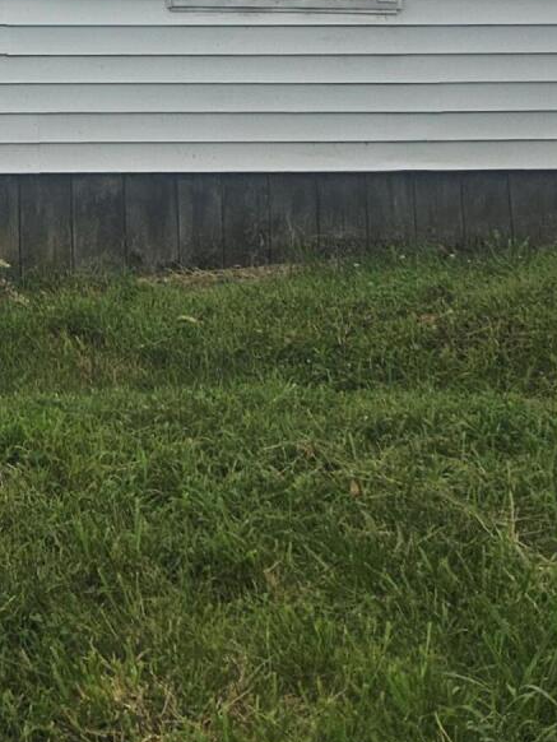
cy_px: -335
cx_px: -289
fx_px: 1694
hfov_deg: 16.9
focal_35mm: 79
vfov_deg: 21.3
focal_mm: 5.4
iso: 25
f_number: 1.8
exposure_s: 1/820
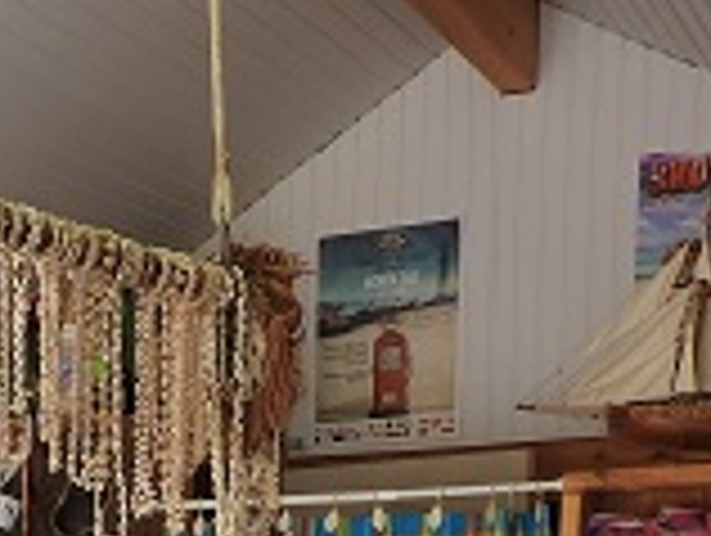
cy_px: 905
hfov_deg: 19.9
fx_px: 1872
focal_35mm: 91
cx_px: -194
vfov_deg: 14.6
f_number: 3.3
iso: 100
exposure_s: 1/40
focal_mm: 4.3
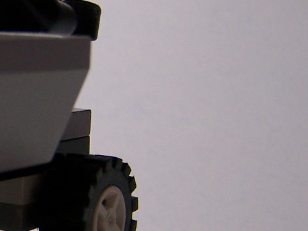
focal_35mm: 124
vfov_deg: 12.0
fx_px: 1104
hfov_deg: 15.1
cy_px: 122
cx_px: -96
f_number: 2.8
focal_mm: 6.3
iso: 80
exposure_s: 1/125
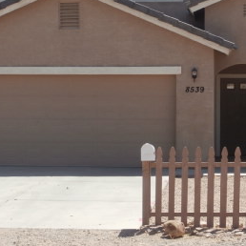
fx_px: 828
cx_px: 159
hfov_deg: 16.9
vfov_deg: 16.8
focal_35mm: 103
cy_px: 64
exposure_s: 1/640
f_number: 4.2
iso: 100
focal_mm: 8.29
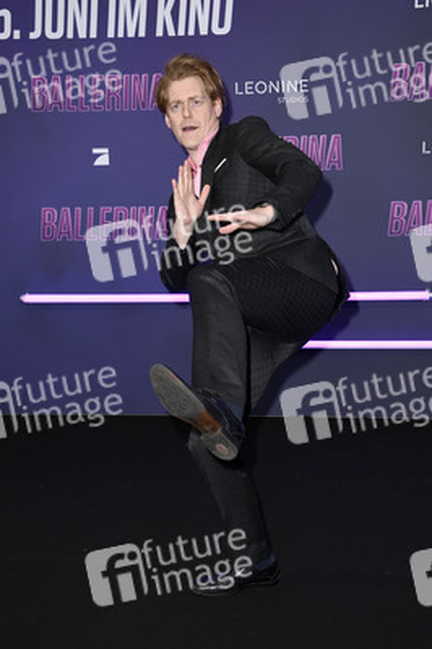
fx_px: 1046
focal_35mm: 58
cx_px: 216
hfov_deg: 23.3
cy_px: 324
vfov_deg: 34.5
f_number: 5.6
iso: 320
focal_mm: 58
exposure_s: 1/250
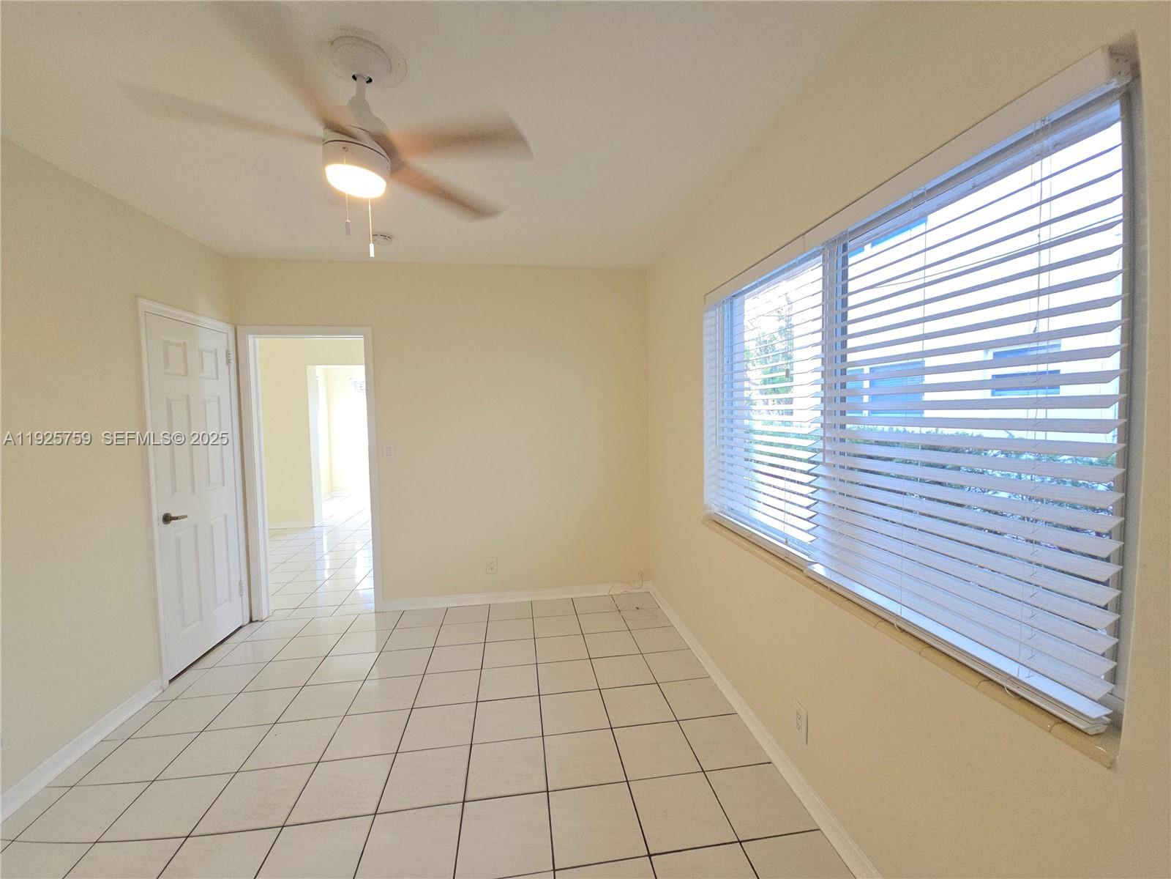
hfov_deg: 106.2
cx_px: 586
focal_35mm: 13
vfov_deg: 89.9
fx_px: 440
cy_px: 440
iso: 64
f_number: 2.2
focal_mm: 2.2
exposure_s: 1/60
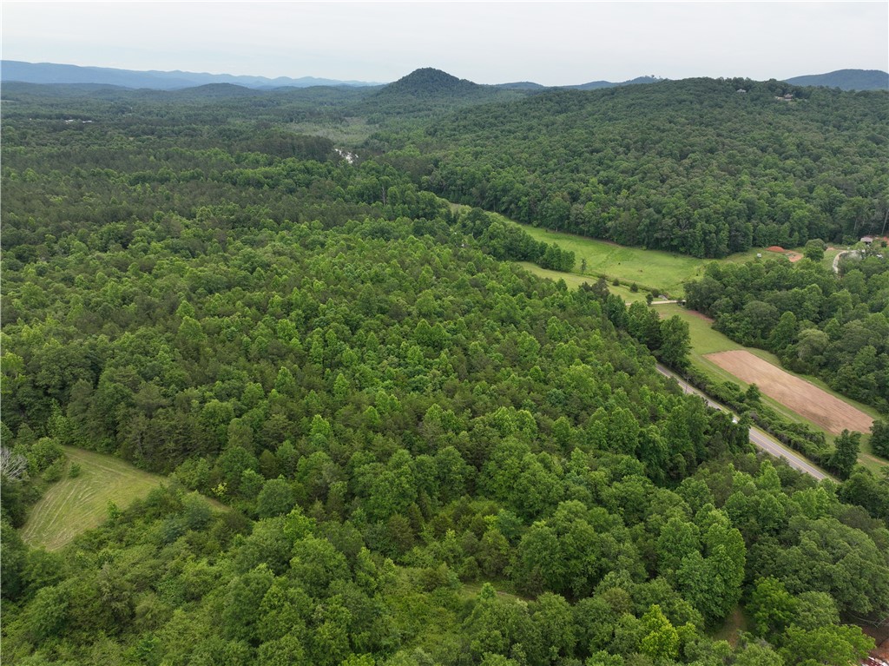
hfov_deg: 71.6
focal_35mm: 24
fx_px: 616
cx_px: 444
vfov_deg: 56.8
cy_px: 333
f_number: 2.8
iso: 120
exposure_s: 1/160
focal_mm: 12.29
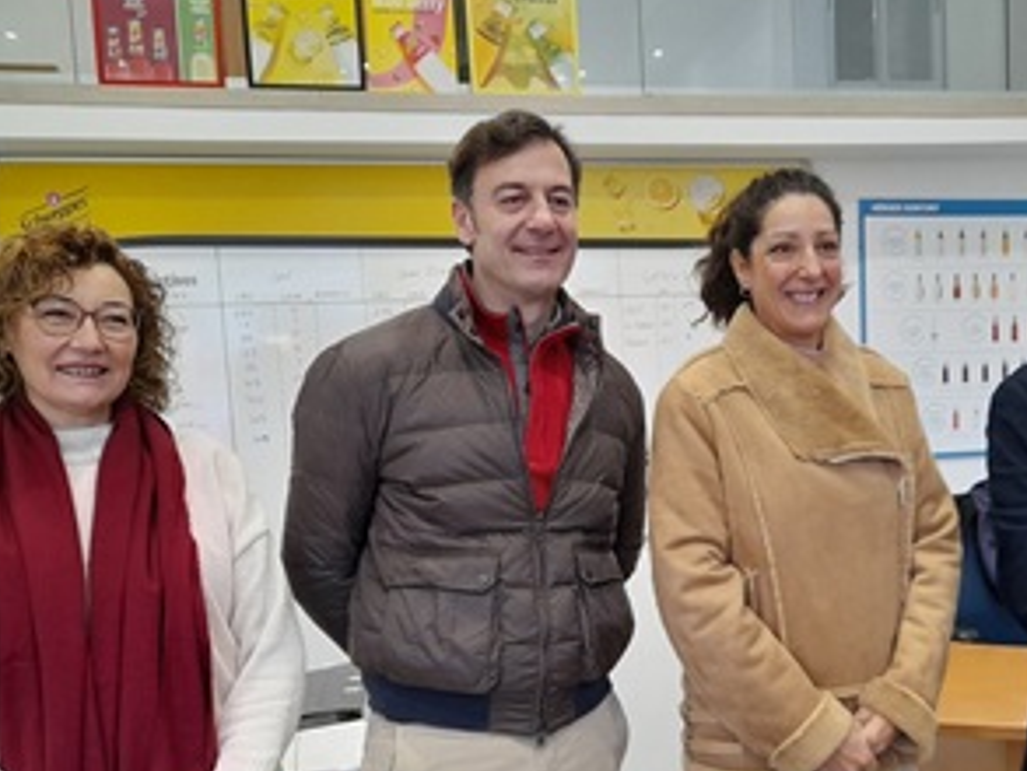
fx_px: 1217
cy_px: 536
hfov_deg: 45.2
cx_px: 669
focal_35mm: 41
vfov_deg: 34.7
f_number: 2
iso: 100
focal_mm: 4.6
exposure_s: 1/50
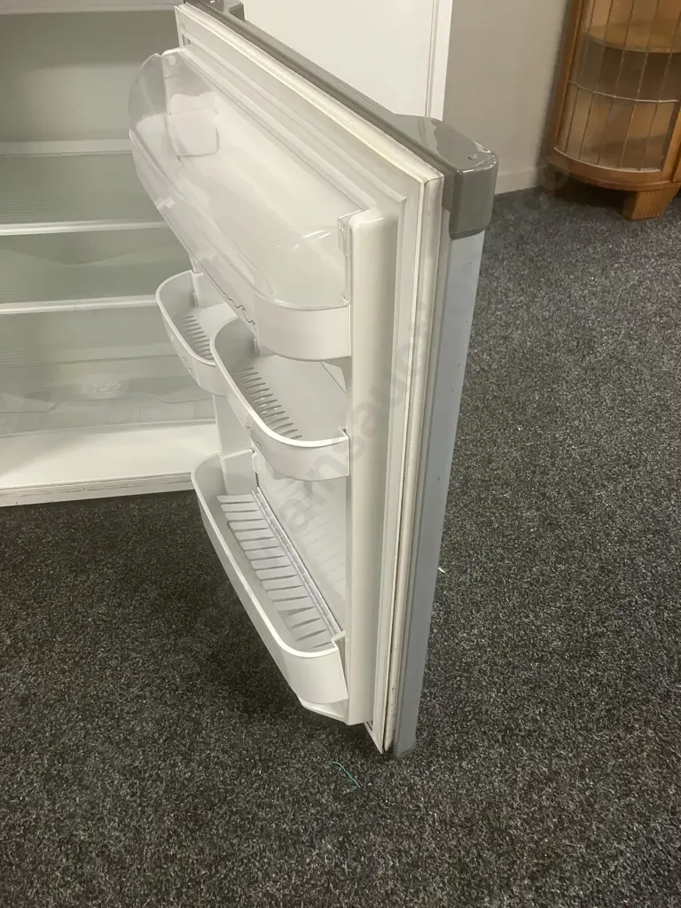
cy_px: 454
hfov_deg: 49.7
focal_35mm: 28
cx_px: 340
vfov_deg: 63.4
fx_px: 734
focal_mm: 3.99
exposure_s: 1/50
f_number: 1.8
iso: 250
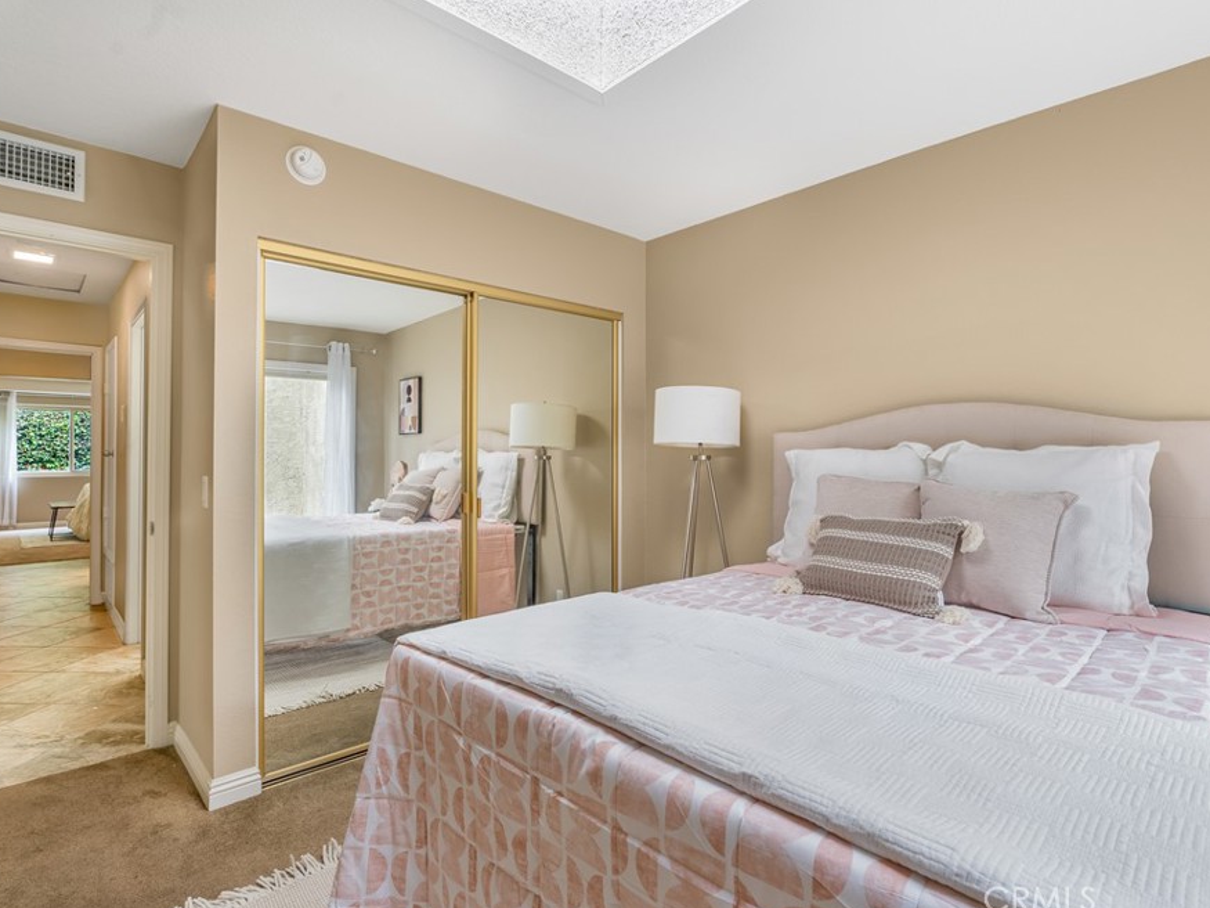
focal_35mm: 18
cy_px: 446
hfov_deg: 87.7
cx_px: 643
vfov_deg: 71.6
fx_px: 629
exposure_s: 1/3
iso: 100
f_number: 8
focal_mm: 16
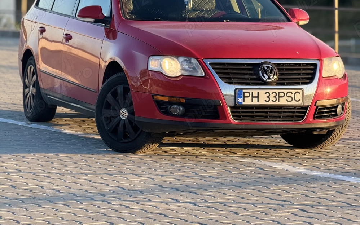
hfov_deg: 12.3
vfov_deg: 7.7
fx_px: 1668
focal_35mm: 170
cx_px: 180
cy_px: 23
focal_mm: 15.66
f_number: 2.8
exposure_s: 1/231
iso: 50
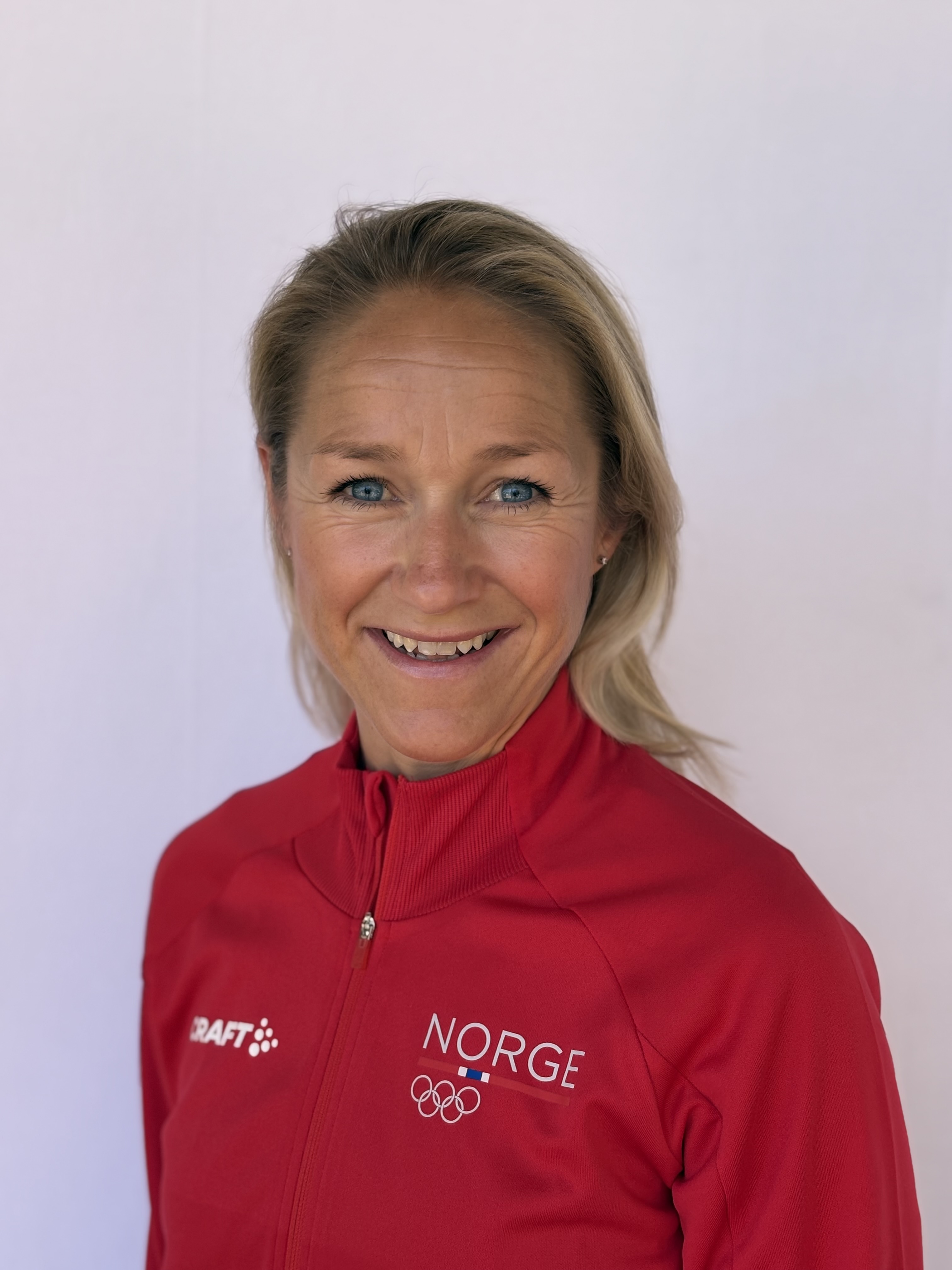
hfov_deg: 28.0
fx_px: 1907
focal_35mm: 52
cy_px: 635
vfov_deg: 36.8
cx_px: 476
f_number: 1.6
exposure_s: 1/475
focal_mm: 5.96
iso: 40
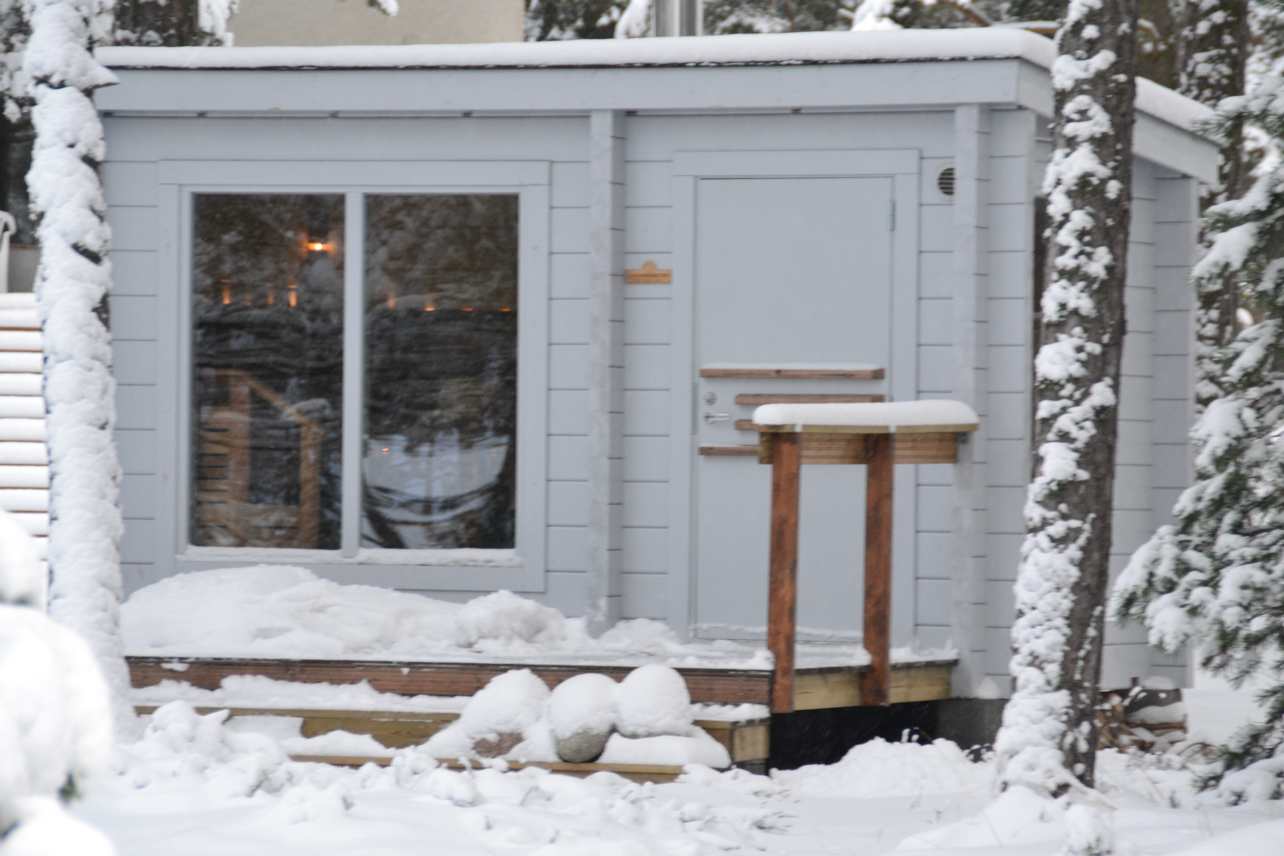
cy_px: 428
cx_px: 642
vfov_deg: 7.3
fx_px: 6687
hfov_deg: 11.0
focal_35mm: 188
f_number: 6
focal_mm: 125
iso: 800
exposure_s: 1/80
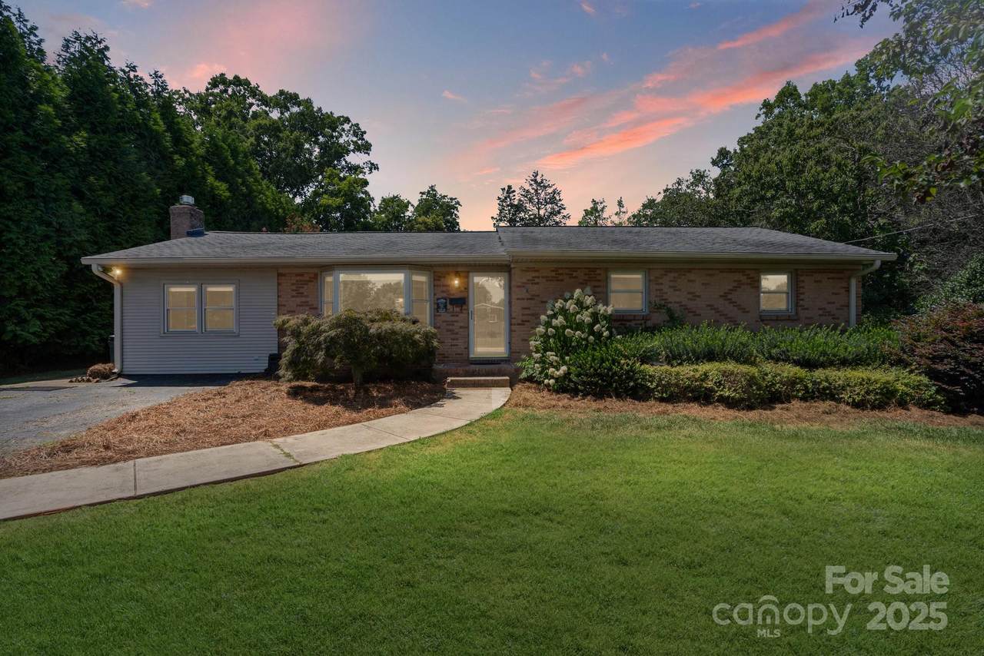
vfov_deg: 73.8
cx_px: 492
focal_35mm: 16
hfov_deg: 96.7
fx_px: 437
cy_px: 328
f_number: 11
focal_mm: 16
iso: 100
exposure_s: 1/80
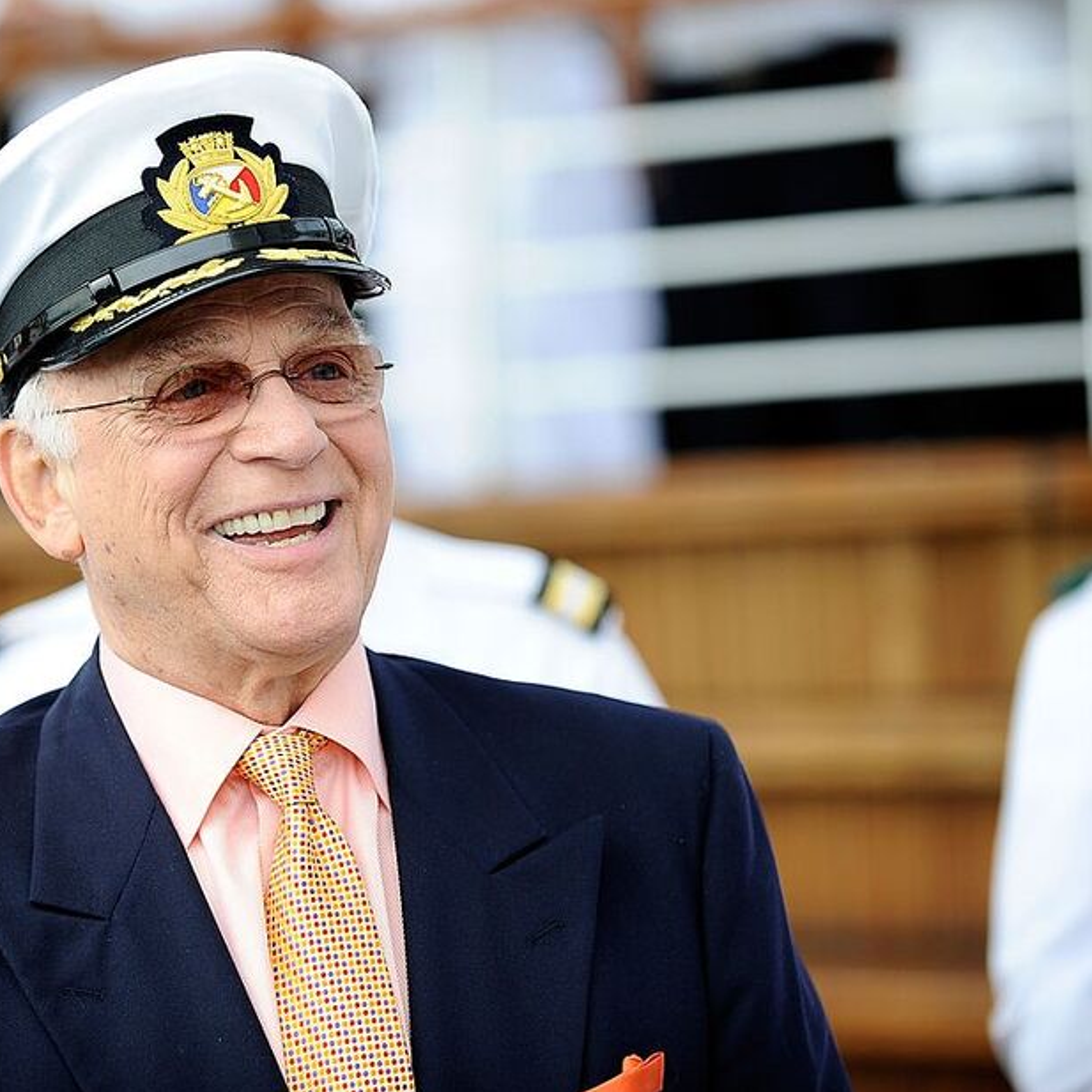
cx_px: 274
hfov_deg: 11.3
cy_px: 546
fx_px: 5496
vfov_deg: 11.3
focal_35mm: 154
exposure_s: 1/800
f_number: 2.8
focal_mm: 120
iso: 250
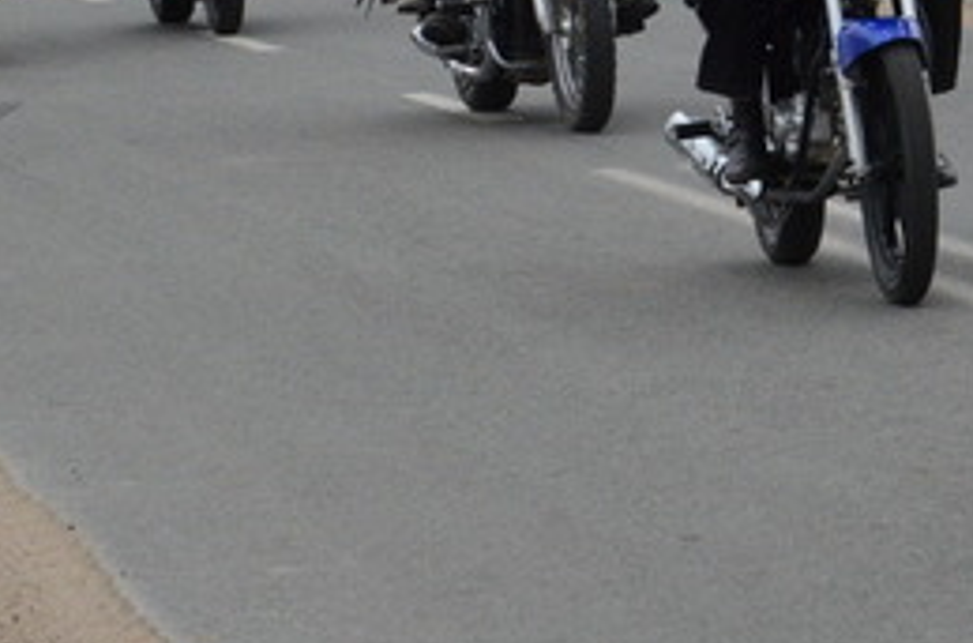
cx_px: 909
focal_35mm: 288
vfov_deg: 4.7
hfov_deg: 7.2
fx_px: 7760
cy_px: 75
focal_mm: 70
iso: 1600
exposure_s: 1/1600
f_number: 10
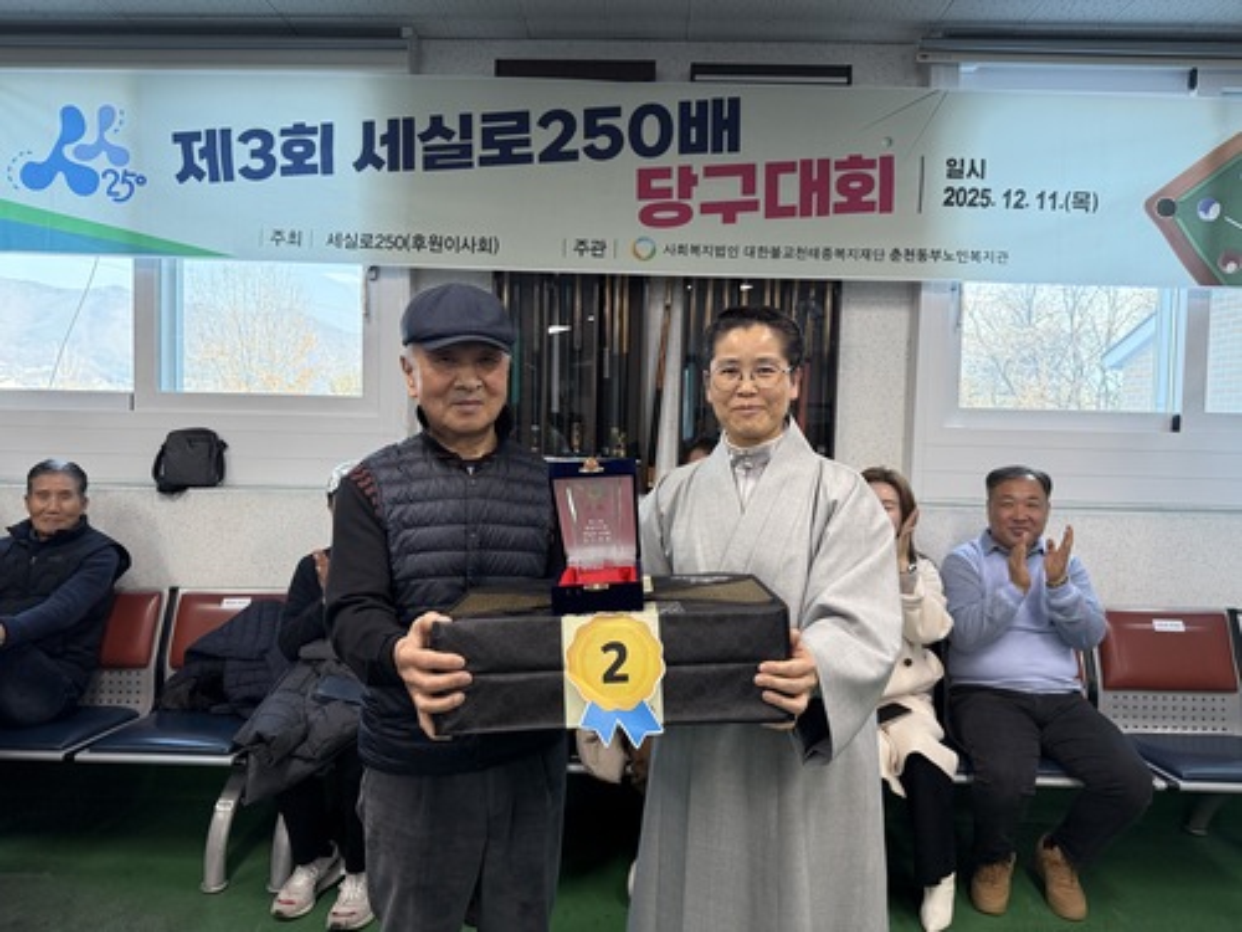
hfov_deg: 71.6
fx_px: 861
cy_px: 466
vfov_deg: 56.8
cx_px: 621
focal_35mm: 24
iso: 200
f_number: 1.78
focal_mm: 6.76
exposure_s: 1/171
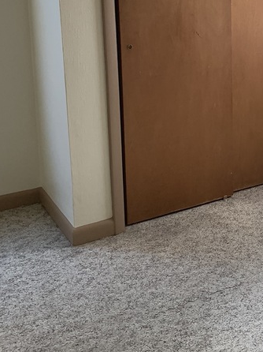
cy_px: 54
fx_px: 639
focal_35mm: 63
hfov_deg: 22.5
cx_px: 254
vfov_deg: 29.8
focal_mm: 4.25
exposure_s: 1/60
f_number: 1.8
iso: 100
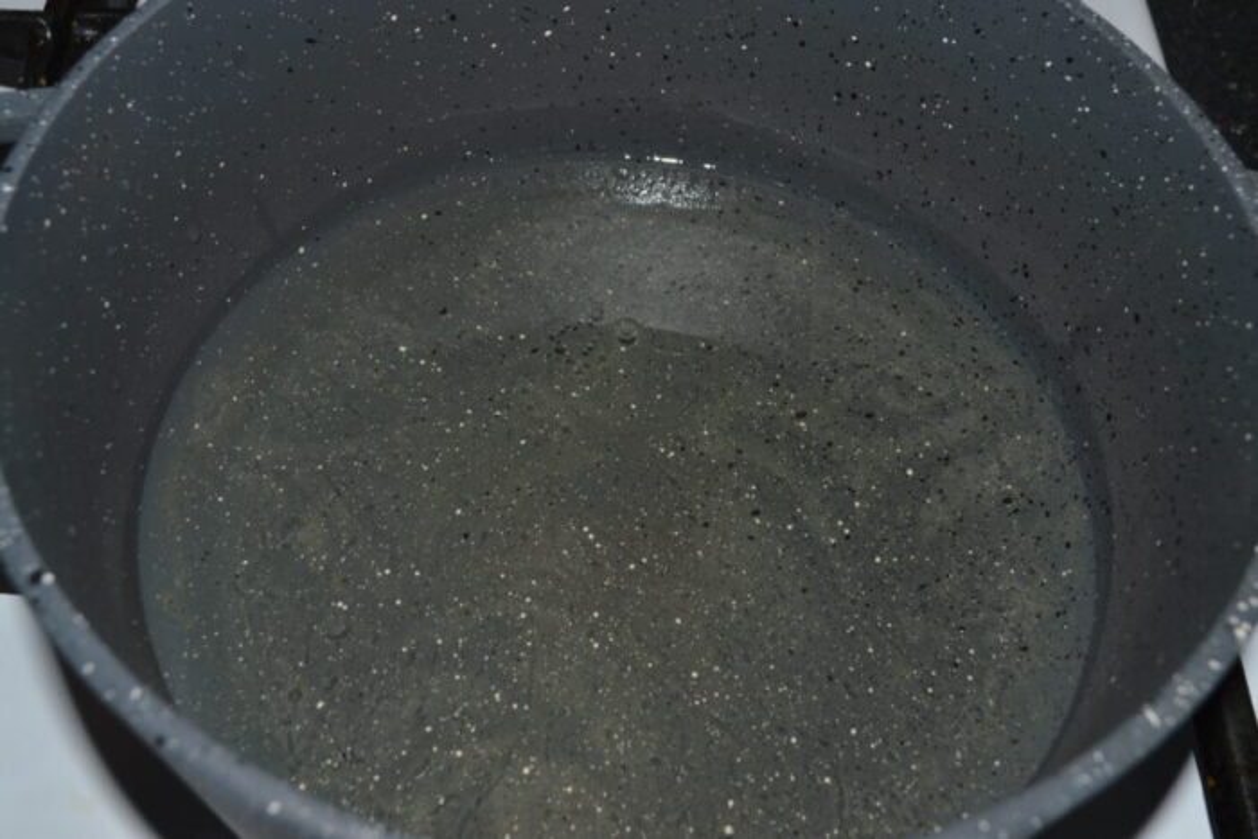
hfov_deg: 45.0
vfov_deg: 30.9
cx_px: 629
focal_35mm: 44
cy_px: 420
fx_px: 1520
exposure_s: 1/60
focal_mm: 29
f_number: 8
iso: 100
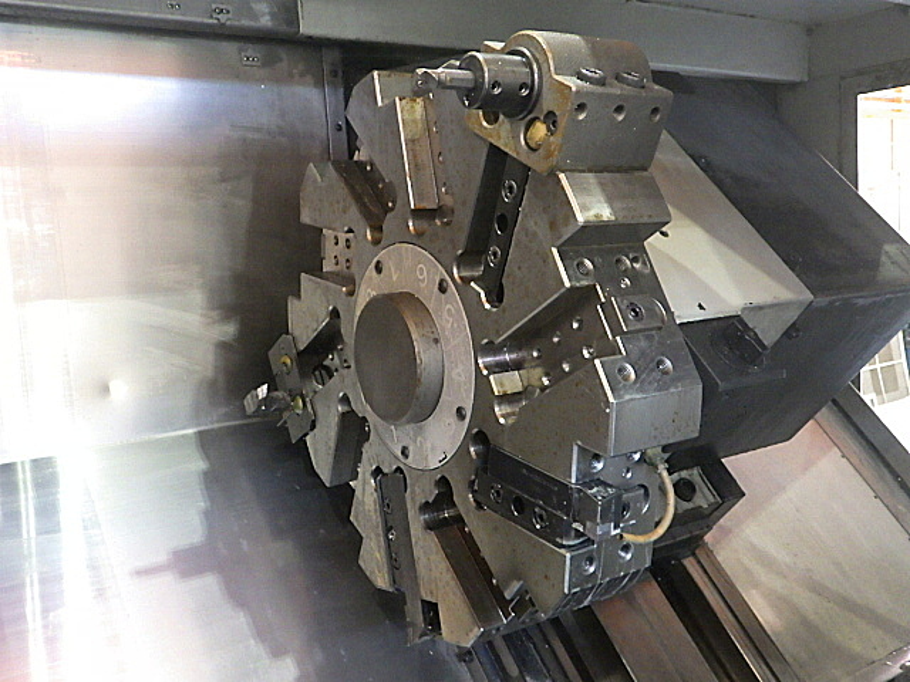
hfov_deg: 54.0
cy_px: 341
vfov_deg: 41.8
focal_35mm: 34
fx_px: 894
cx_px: 455
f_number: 3.8
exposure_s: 1/20
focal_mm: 6.1
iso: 1600
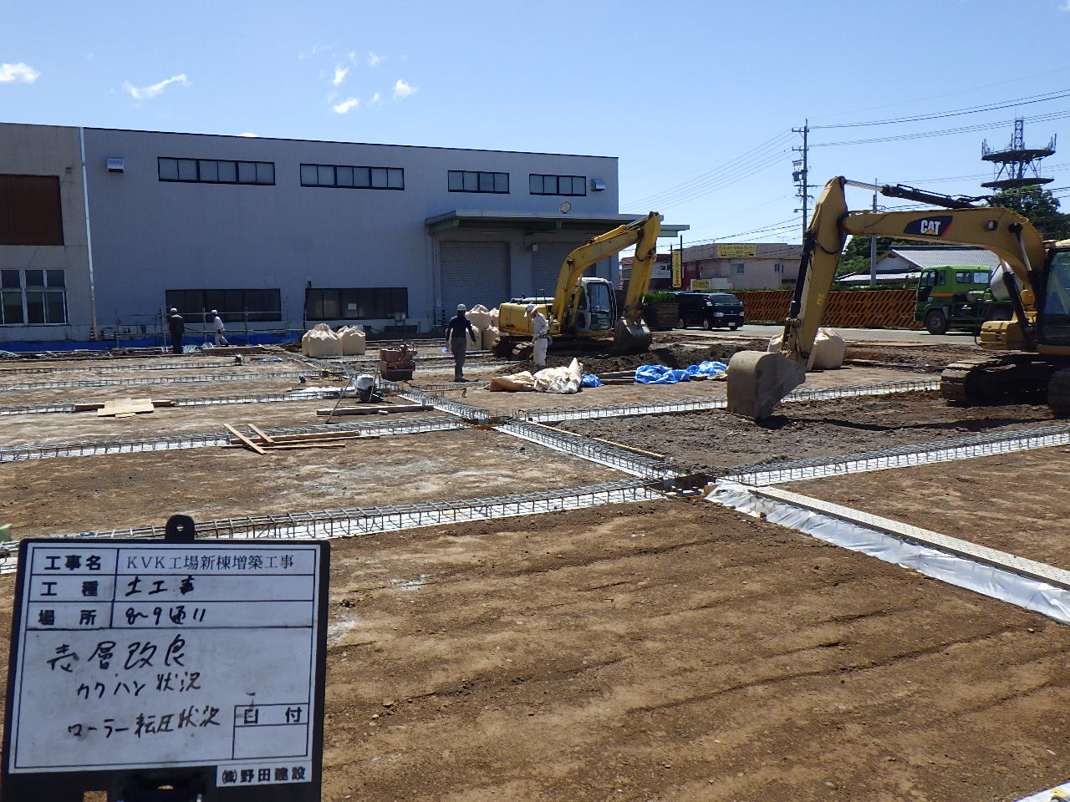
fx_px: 865
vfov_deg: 49.7
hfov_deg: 63.4
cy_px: 401
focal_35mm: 28
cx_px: 535
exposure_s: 1/1000
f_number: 4.2
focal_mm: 5
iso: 125
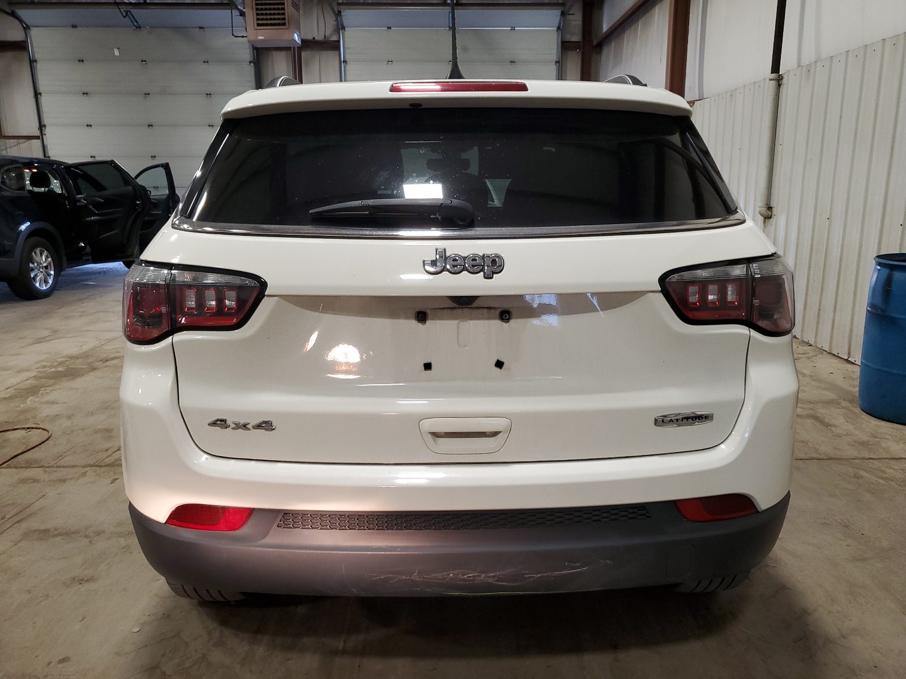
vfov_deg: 53.1
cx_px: 453
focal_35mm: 26
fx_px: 680
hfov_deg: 67.3
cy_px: 340
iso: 76
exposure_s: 1/60.2
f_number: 1.5
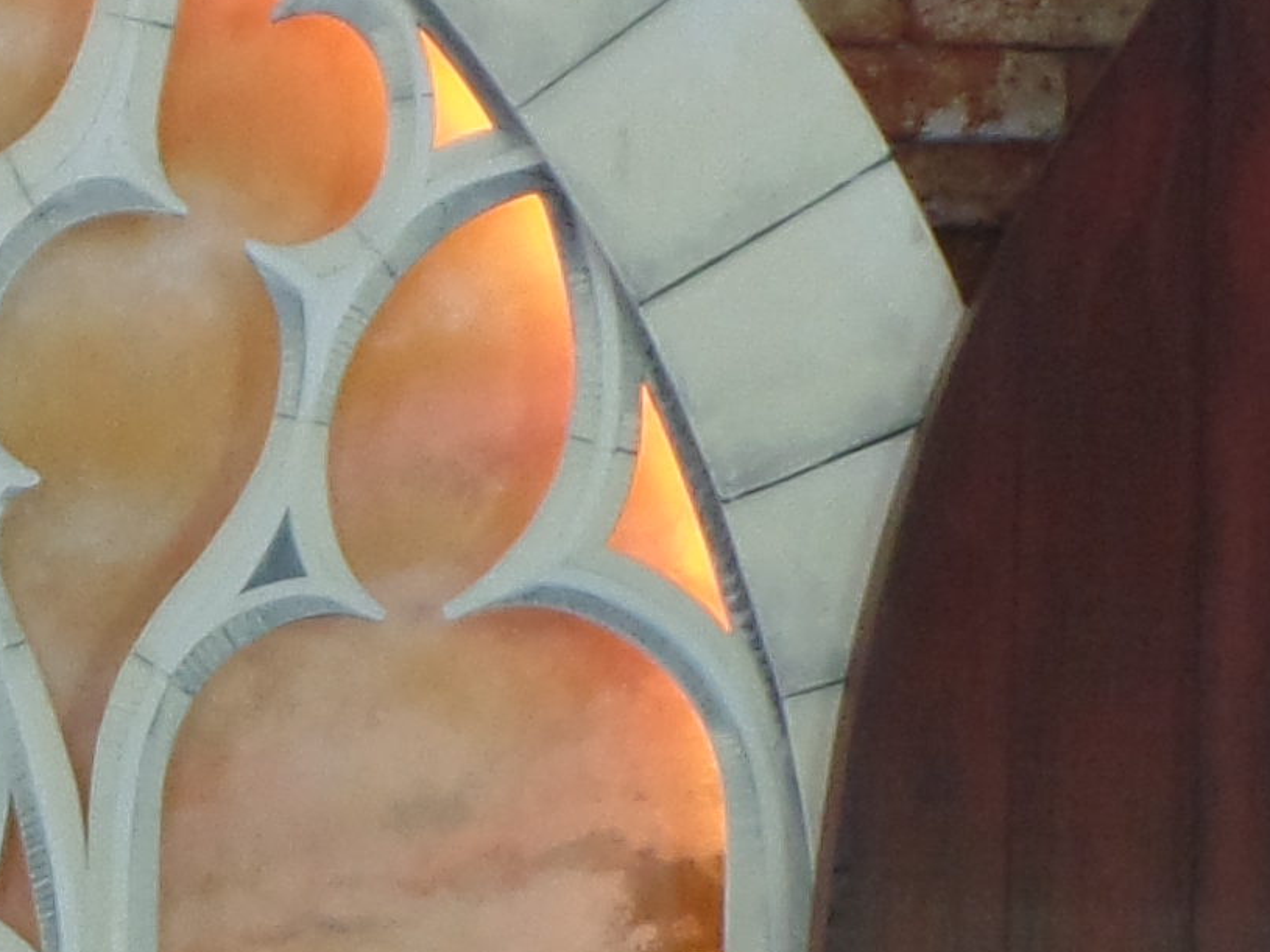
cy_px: 1673
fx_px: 4769
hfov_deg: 14.7
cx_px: -246
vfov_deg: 10.7
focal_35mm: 130
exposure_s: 1/30
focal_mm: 4.1
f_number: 2.8
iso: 160
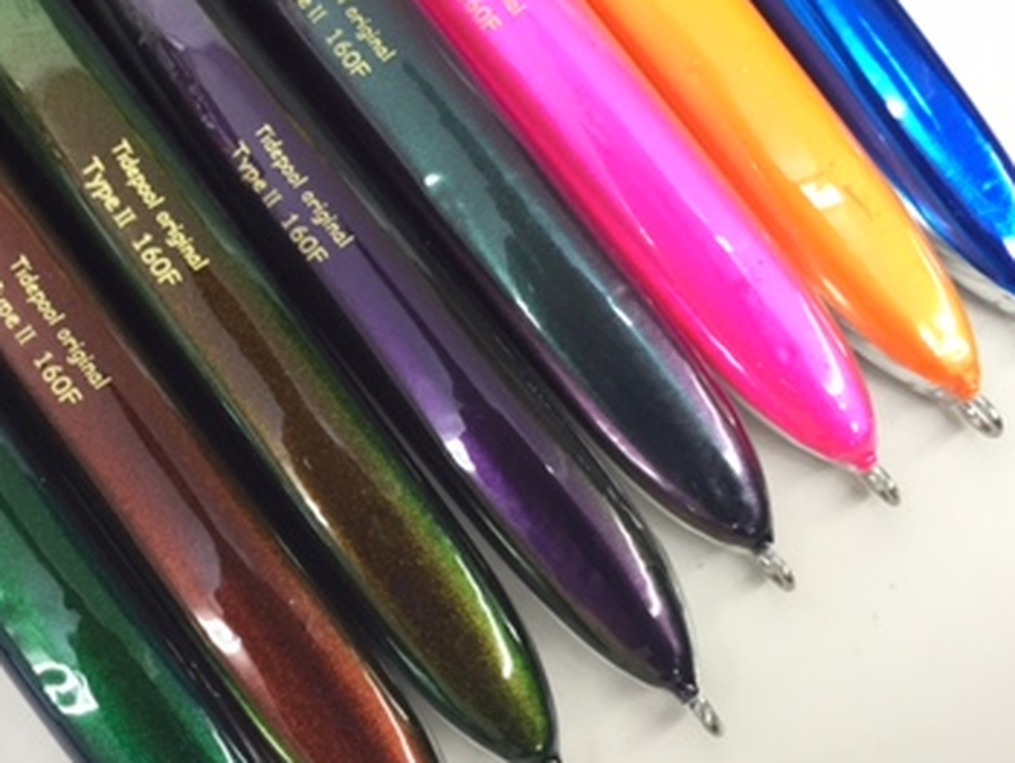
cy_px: 287
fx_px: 1555
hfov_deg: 35.8
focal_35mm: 53
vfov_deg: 27.5
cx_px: 336
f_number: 2.2
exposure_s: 1/30
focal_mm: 4.15
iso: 100
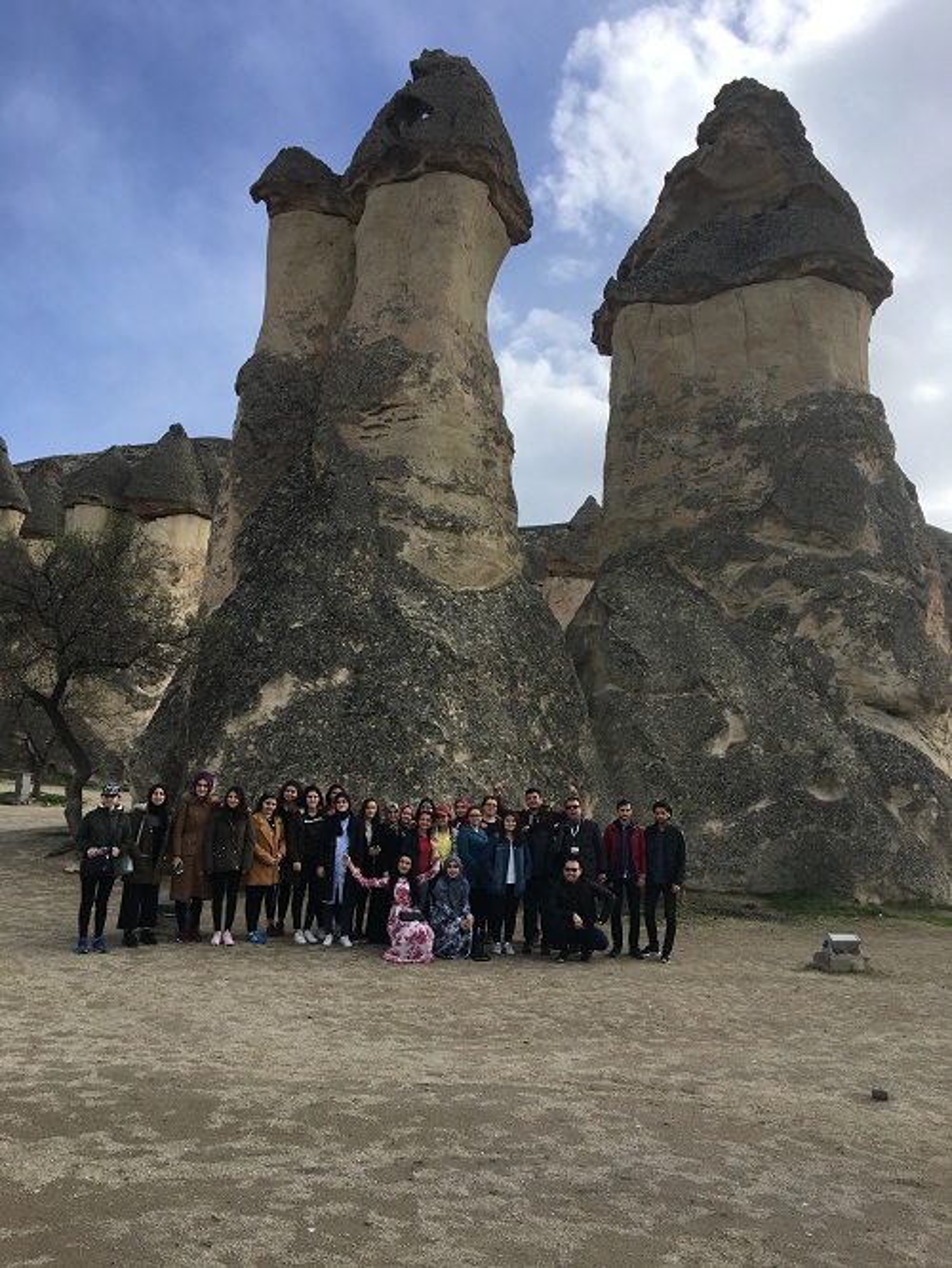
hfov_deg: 48.3
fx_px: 1063
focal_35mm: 29
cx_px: 476
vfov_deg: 61.6
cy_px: 634
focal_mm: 4.15
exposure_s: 1/864
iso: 25
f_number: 2.2
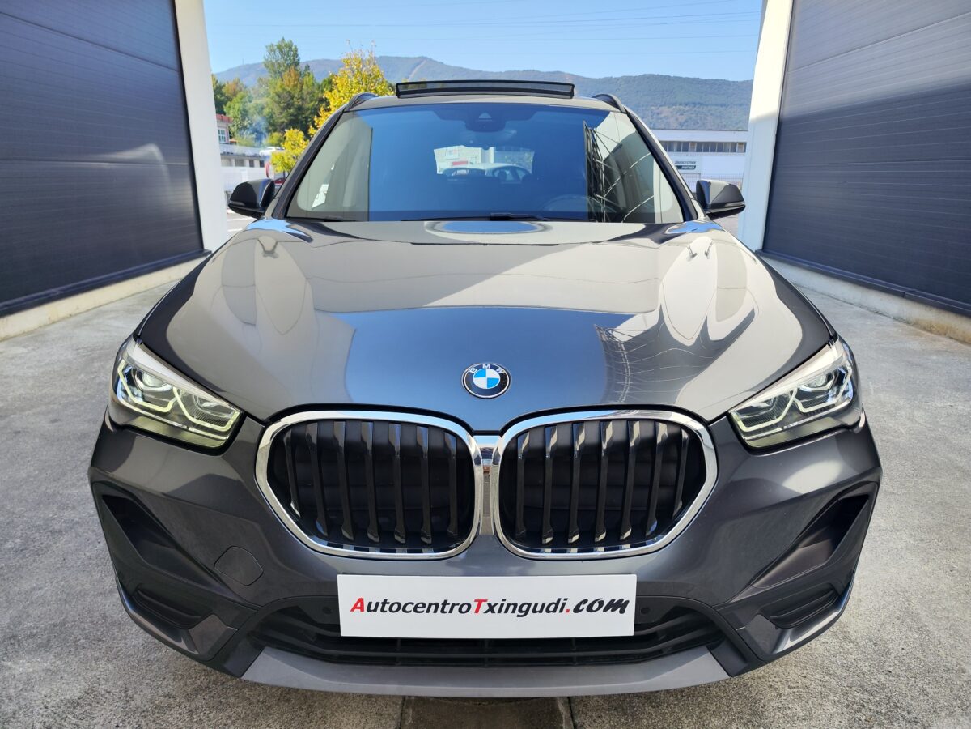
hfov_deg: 73.9
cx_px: 486
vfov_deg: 58.9
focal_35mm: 23
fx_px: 645
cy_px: 364
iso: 50
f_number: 1.69
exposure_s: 1/476
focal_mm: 7.01
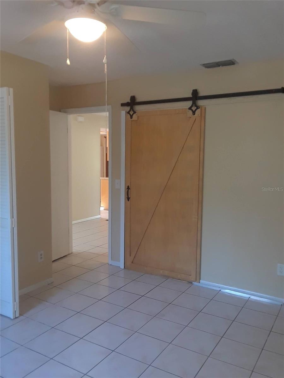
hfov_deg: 46.8
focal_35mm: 30
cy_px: 189
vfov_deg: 60.0
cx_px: 142
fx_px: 328
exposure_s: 1/30
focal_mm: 2.47
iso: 80
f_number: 1.9
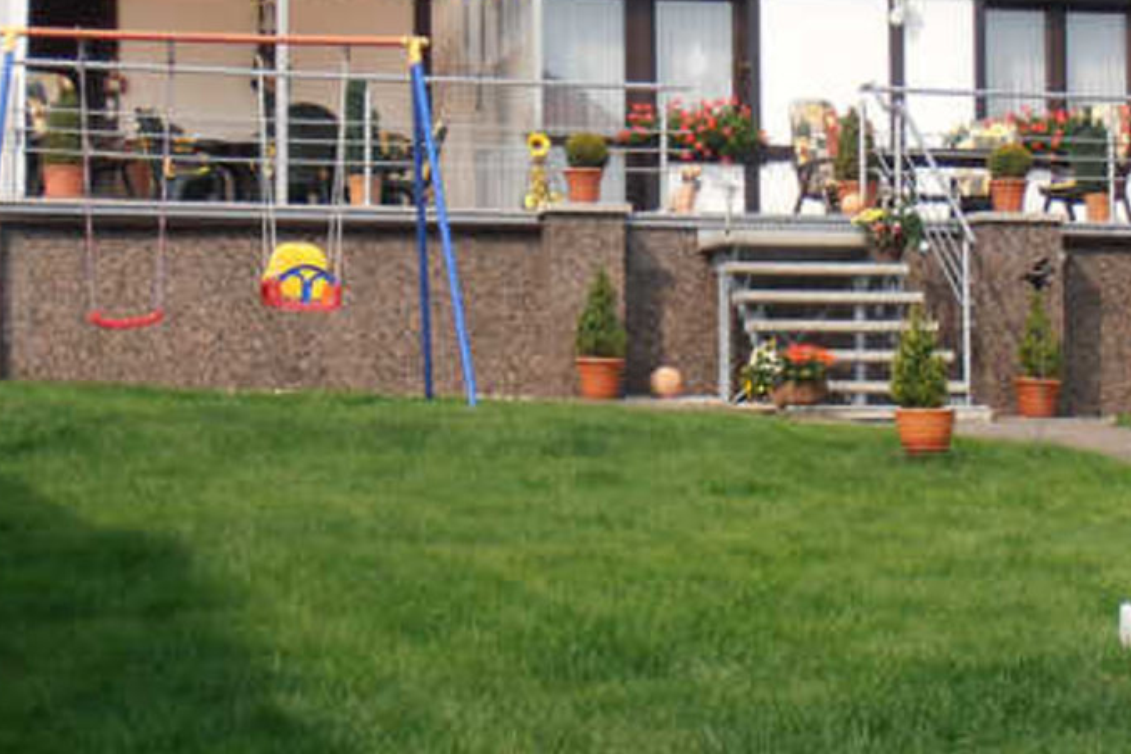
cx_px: 651
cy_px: 330
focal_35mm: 127
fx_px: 3990
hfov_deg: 16.1
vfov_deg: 10.8
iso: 80
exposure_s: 1/320
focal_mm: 12.29
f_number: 4.8
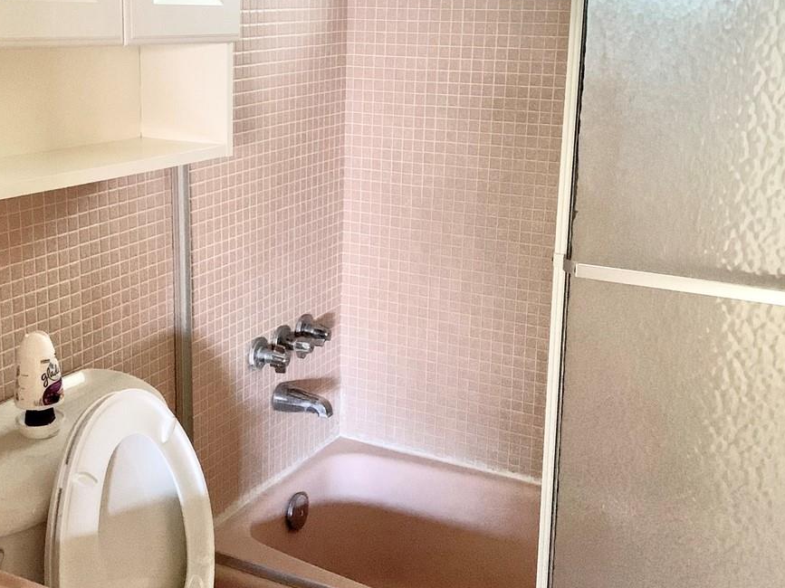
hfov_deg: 39.5
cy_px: 262
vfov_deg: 30.2
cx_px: 311
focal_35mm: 48
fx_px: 1088
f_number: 1.8
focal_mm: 4.25
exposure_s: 1/30
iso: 800
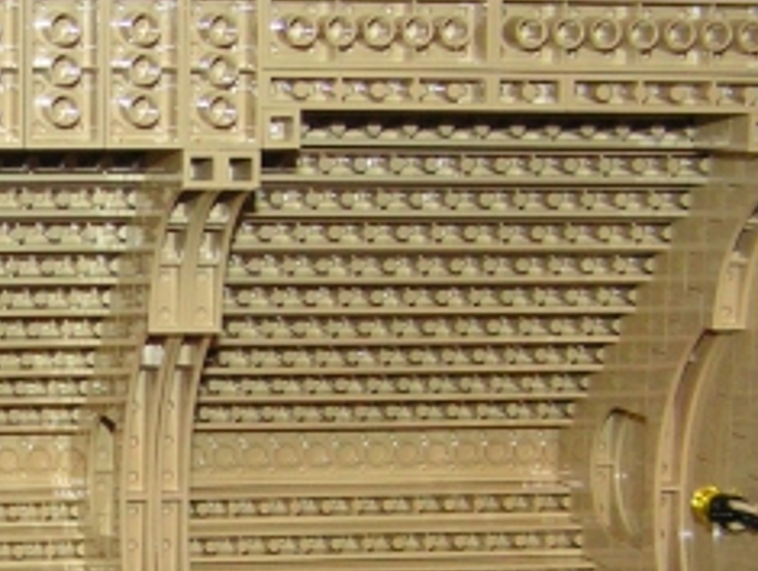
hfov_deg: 16.8
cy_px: 415
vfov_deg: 13.1
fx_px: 2478
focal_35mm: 113
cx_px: -87
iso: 200
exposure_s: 1/40
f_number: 2.8
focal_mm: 6.3
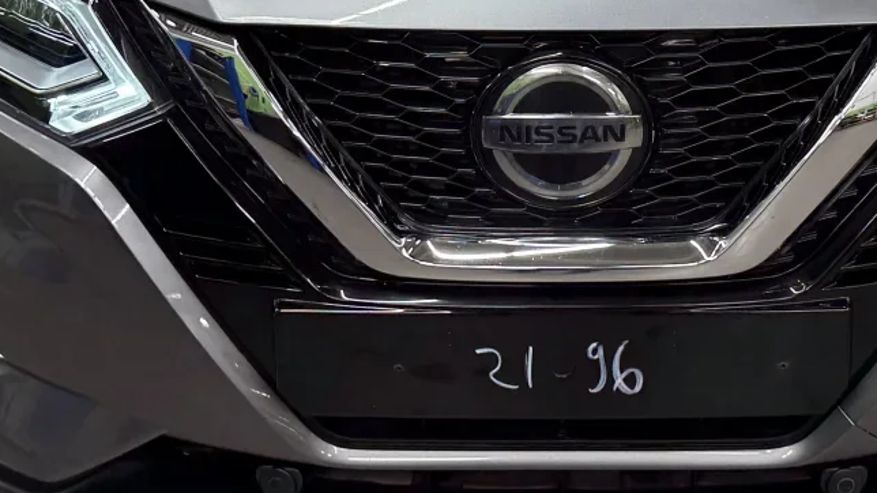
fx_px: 1814
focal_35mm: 78
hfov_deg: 27.1
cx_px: 535
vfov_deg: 15.0
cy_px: -69
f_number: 1.78
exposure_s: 1/100
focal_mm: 6.76
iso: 160
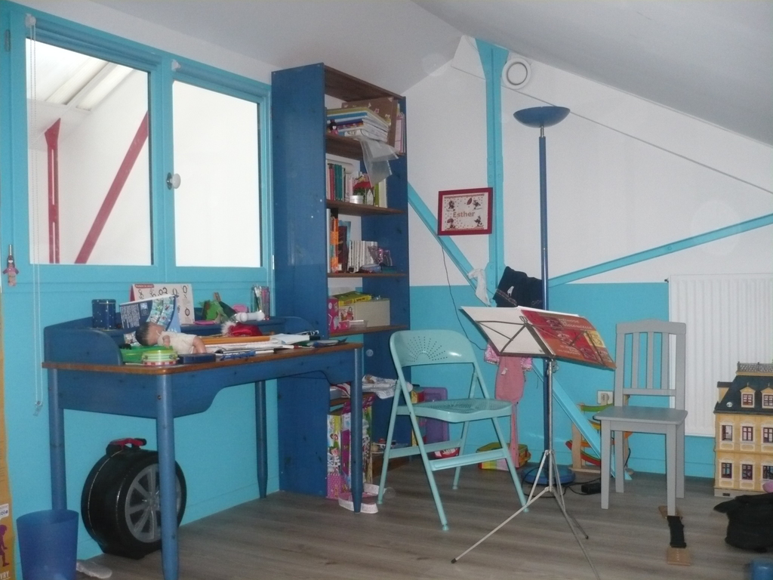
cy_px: 290
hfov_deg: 52.6
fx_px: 782
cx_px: 386
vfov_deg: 40.7
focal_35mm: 35
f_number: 2.8
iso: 320
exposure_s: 1/30
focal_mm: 5.8
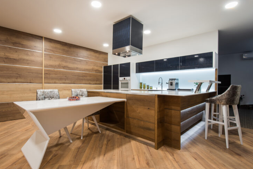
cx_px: 124
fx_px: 133
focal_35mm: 19
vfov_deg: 64.5
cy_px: 85
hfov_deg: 86.9
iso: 100
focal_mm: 18
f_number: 13
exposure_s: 1.3
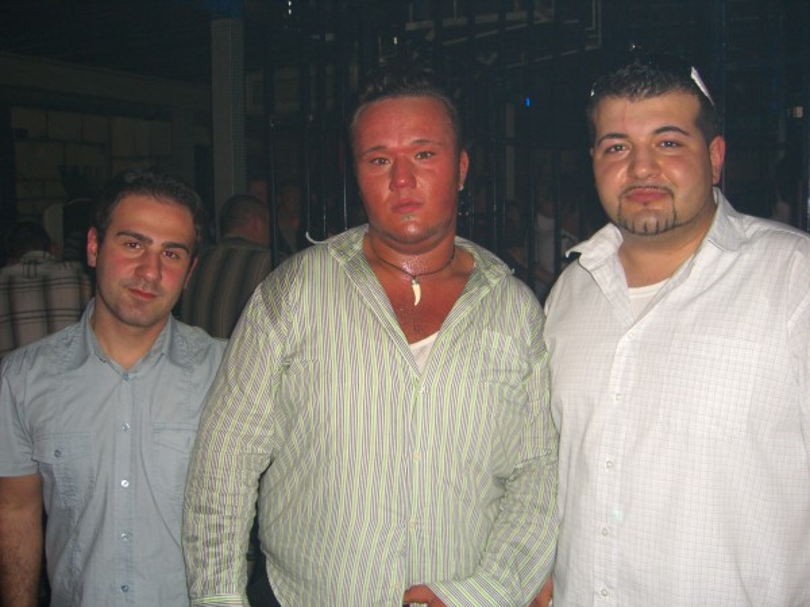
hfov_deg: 49.0
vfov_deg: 37.7
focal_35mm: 38
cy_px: 304
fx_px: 889
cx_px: 405
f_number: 2.8
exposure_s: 1/60
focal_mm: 7.9
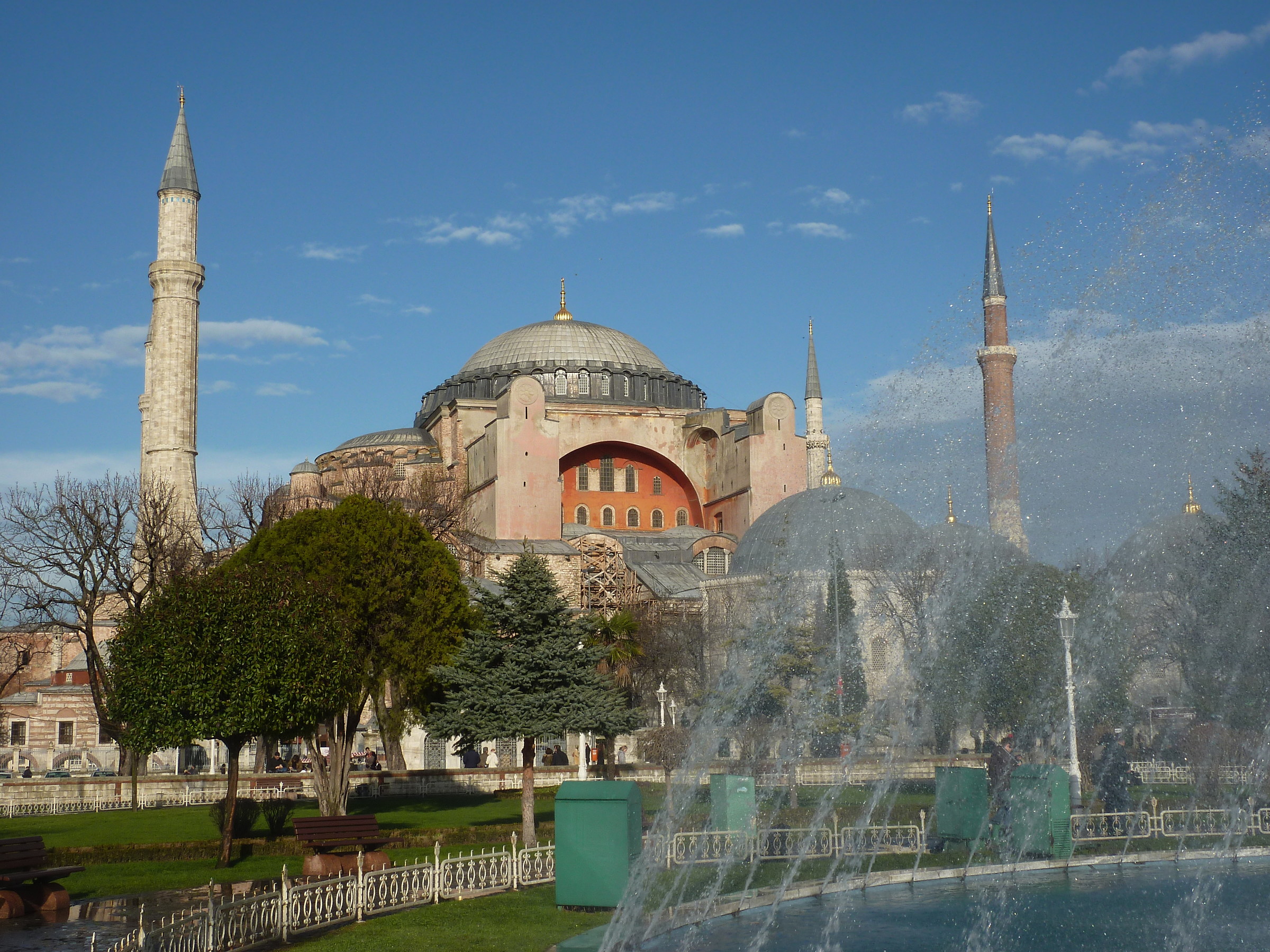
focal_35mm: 45
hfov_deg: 42.1
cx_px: 635
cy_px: 476
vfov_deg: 32.2
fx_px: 1651
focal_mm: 7.3
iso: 80
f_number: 5.6
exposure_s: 1/500
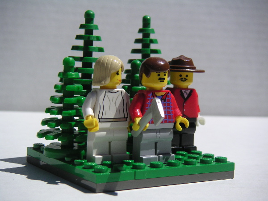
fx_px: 573
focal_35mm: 74
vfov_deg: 19.9
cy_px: 100
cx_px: 134
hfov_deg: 26.3
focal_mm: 11.5
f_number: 8
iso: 50
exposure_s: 1/350
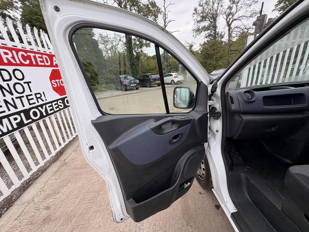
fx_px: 125
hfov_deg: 102.1
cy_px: 116
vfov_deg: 85.7
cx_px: 154
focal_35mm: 14
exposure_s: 1/108
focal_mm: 2.22
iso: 40
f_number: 2.2
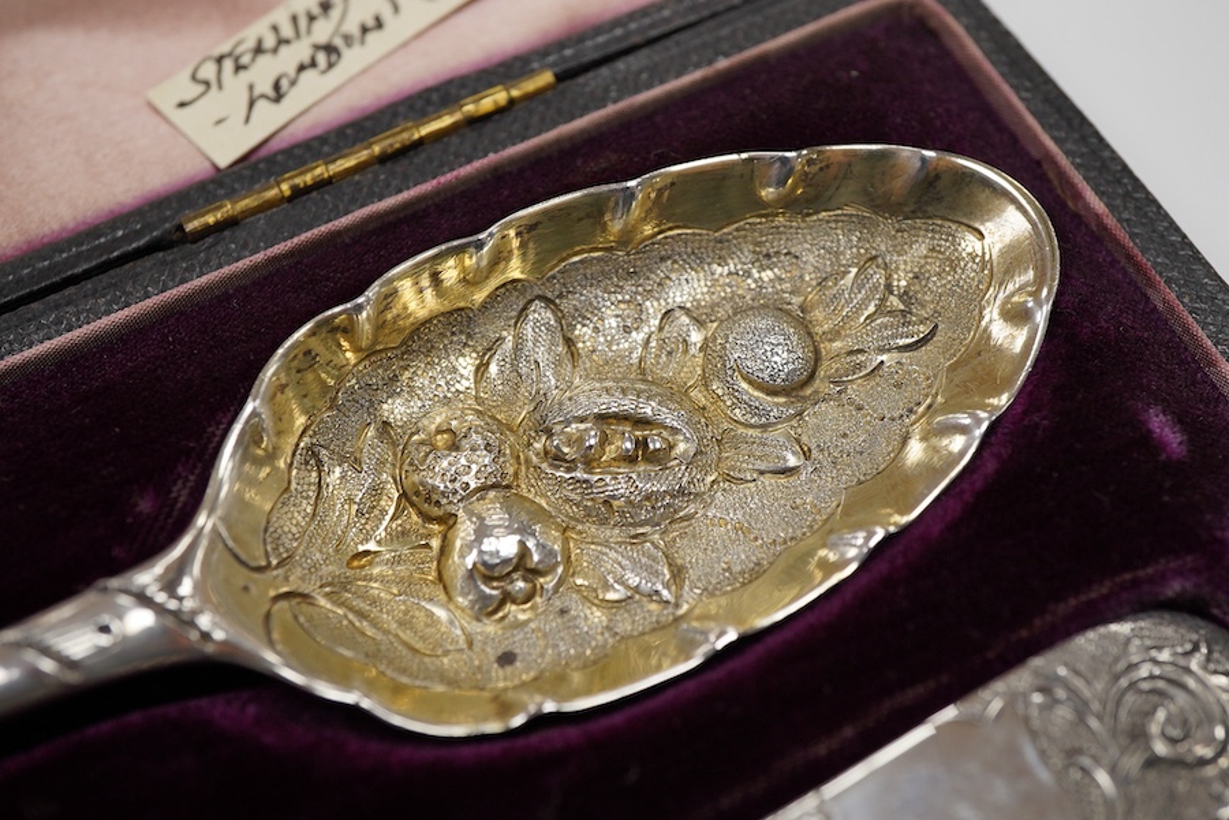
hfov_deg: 43.6
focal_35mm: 45
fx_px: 1536
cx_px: 614
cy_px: 410
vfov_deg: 29.9
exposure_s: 1/125
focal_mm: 30
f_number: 10
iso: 800
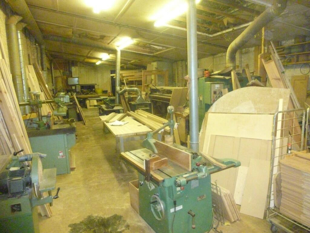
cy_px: 116
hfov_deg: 69.4
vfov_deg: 54.9
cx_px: 155
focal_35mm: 25
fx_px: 224
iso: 1000
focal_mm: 4.5
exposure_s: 1/60
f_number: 3.1
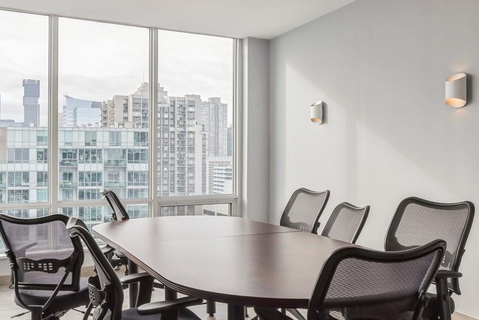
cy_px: 162
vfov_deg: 31.9
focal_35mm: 42
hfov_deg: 46.4
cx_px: 239
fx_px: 559
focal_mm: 24
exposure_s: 1/13
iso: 50
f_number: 11
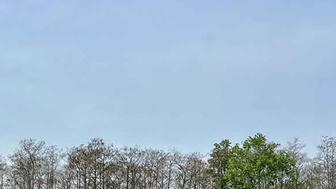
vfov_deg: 14.5
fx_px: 695
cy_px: 276
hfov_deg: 27.1
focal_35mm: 78
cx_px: 128
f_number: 1.5
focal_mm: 5.7
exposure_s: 1/7463
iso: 50
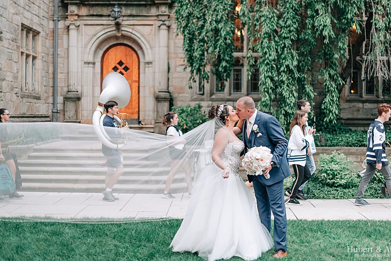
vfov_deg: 26.0
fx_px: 565
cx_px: 201
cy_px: 126
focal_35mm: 52
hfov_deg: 38.2
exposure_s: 1/4000
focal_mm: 50
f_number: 1.8
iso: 640
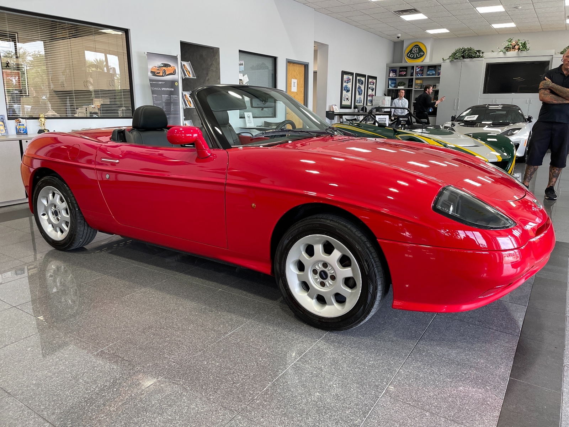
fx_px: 427
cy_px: 214
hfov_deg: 67.3
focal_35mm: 26
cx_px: 284
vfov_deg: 53.1
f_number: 1.6
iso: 125
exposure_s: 1/120
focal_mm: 5.1
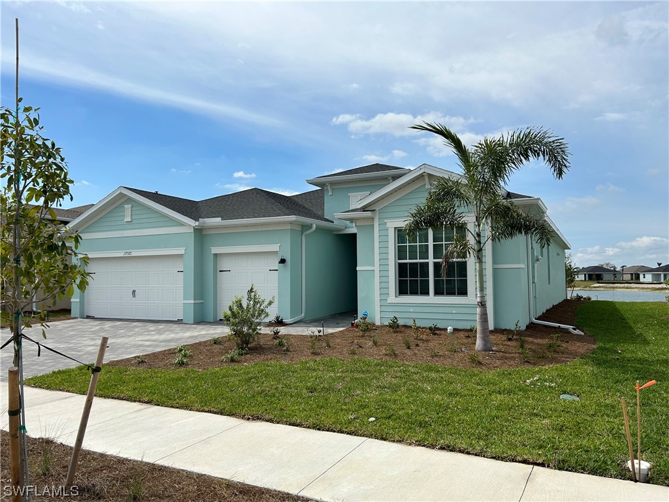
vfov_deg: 53.1
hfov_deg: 67.3
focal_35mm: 26
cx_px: 334
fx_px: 502
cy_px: 251
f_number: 1.5
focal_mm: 5.7
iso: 50
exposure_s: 1/6579
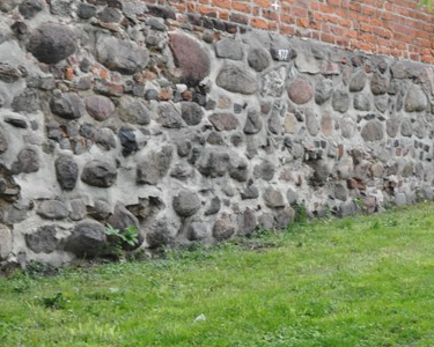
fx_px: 1002
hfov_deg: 23.2
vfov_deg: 19.6
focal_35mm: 78
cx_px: 461
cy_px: 230
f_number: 13
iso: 1000
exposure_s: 1/125
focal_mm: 26
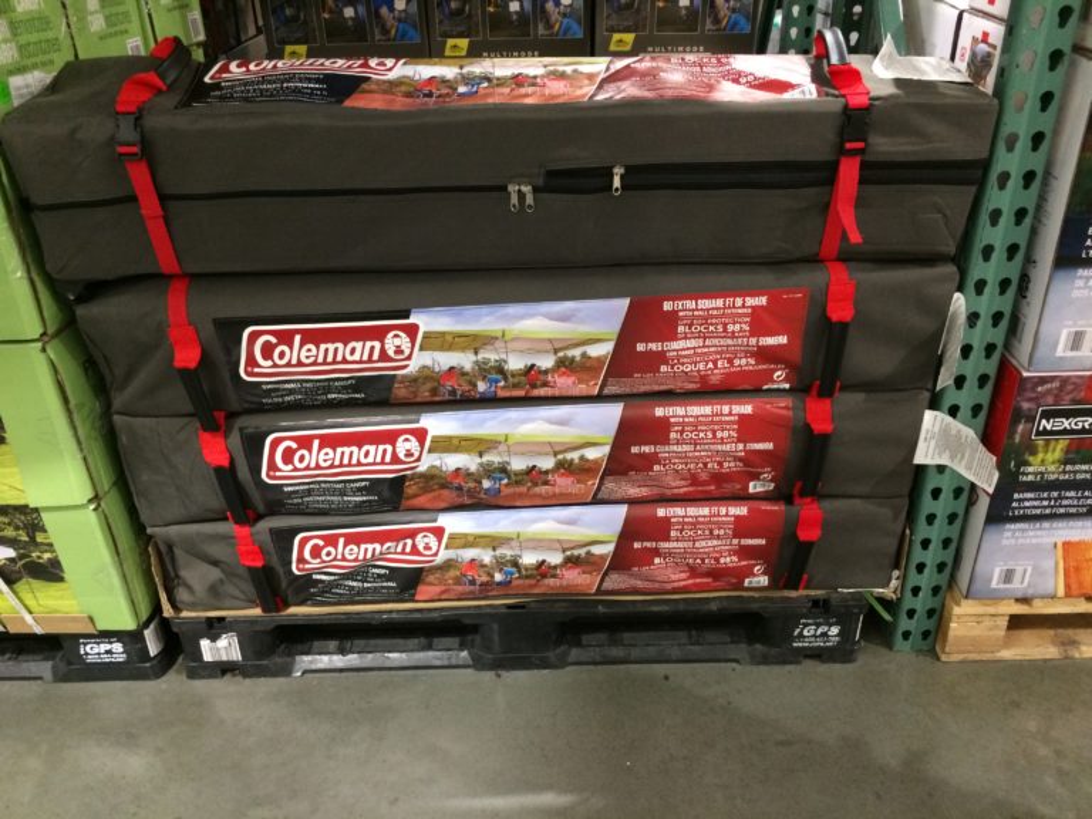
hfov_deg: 61.7
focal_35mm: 29
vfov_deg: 48.2
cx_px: 546
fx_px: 915
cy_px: 410
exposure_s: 1/20
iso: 320
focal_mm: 4.15
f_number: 2.2
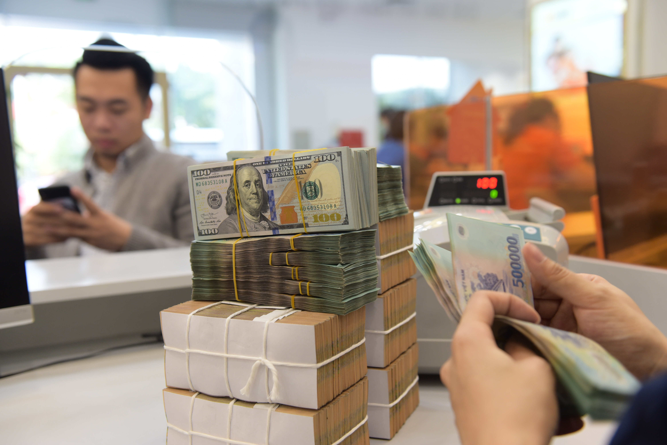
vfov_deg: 36.9
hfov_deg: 53.1
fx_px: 667
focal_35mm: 36
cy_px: 222
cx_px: 334
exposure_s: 1/160
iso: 1000
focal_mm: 36
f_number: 4
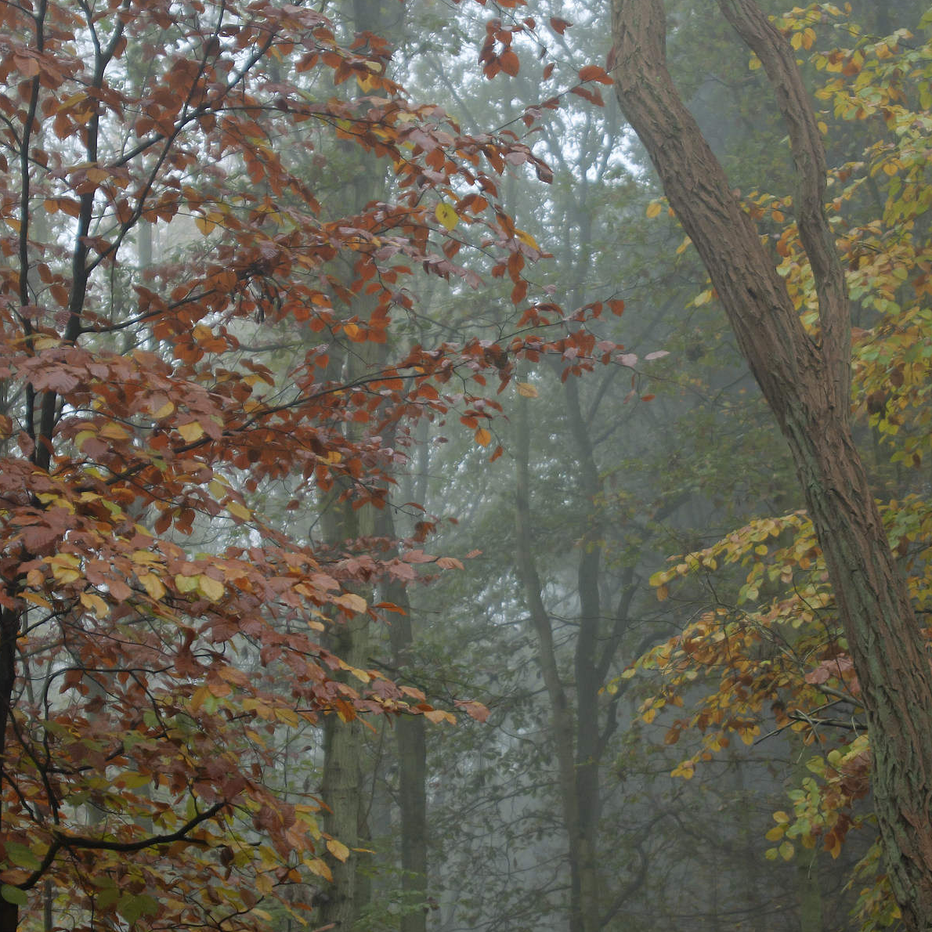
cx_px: 571
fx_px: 2737
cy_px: 527
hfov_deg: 19.3
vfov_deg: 19.3
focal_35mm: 90
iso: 200
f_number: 4
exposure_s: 1/40
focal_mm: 35
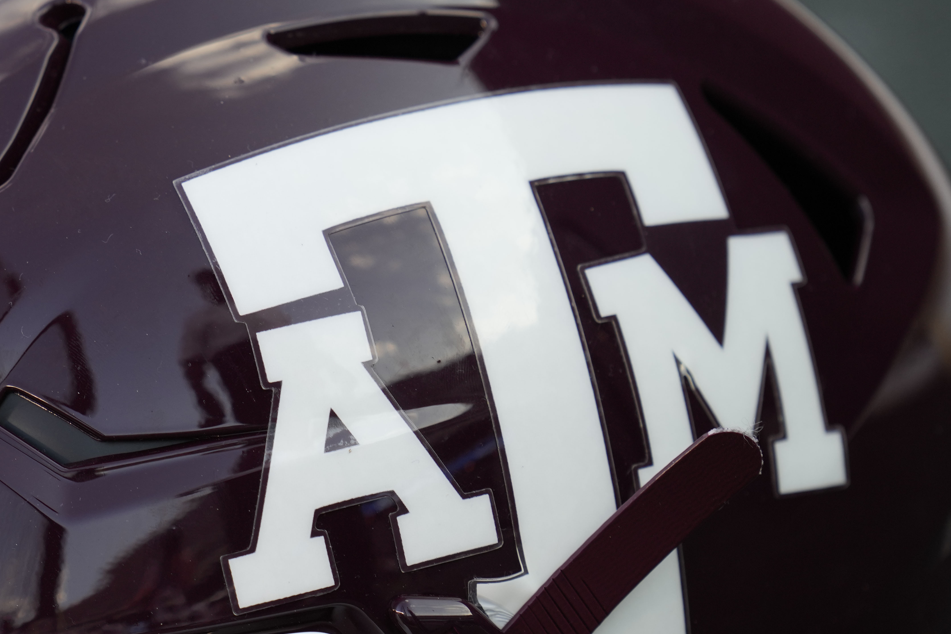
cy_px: 412
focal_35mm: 787
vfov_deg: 1.7
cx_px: 246
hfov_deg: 2.6
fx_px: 20788
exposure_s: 1/500
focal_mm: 400
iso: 400
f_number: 2.8
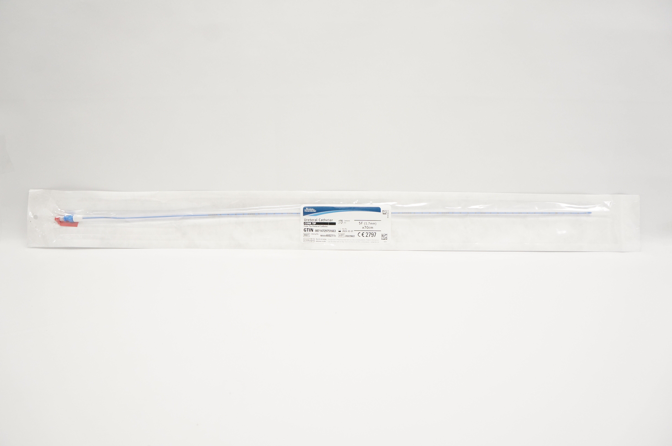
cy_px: 223
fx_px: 503
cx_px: 336
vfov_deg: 47.8
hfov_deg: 67.4
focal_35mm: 27
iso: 800
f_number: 6.3
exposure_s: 1/160
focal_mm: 18
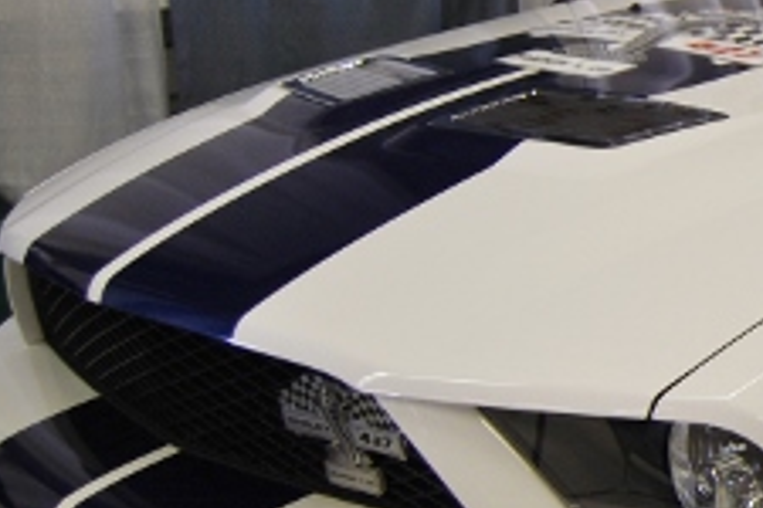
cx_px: 1038
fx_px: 1632
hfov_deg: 22.9
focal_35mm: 77
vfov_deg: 17.7
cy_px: 196
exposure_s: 1/40
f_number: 3.5
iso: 200
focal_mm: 18
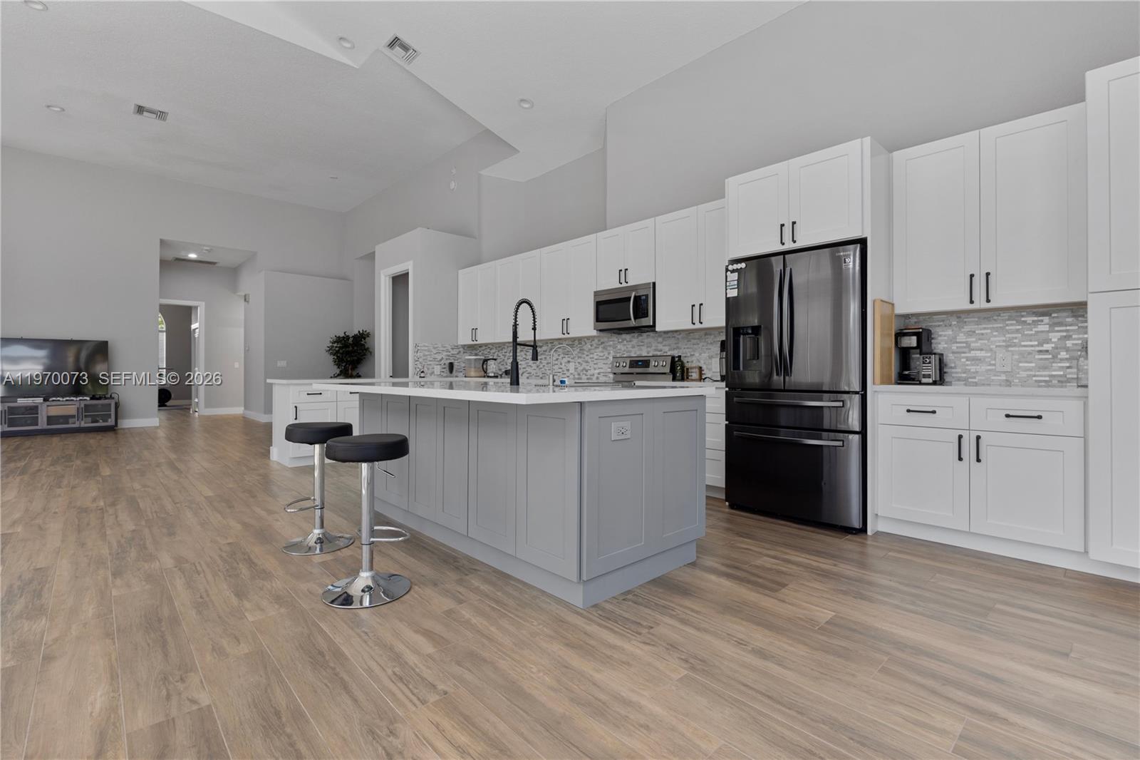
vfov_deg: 72.0
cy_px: 380
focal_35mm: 16
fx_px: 522
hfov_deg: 95.0
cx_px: 570
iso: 100
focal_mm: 11
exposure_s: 1/2
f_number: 9.5
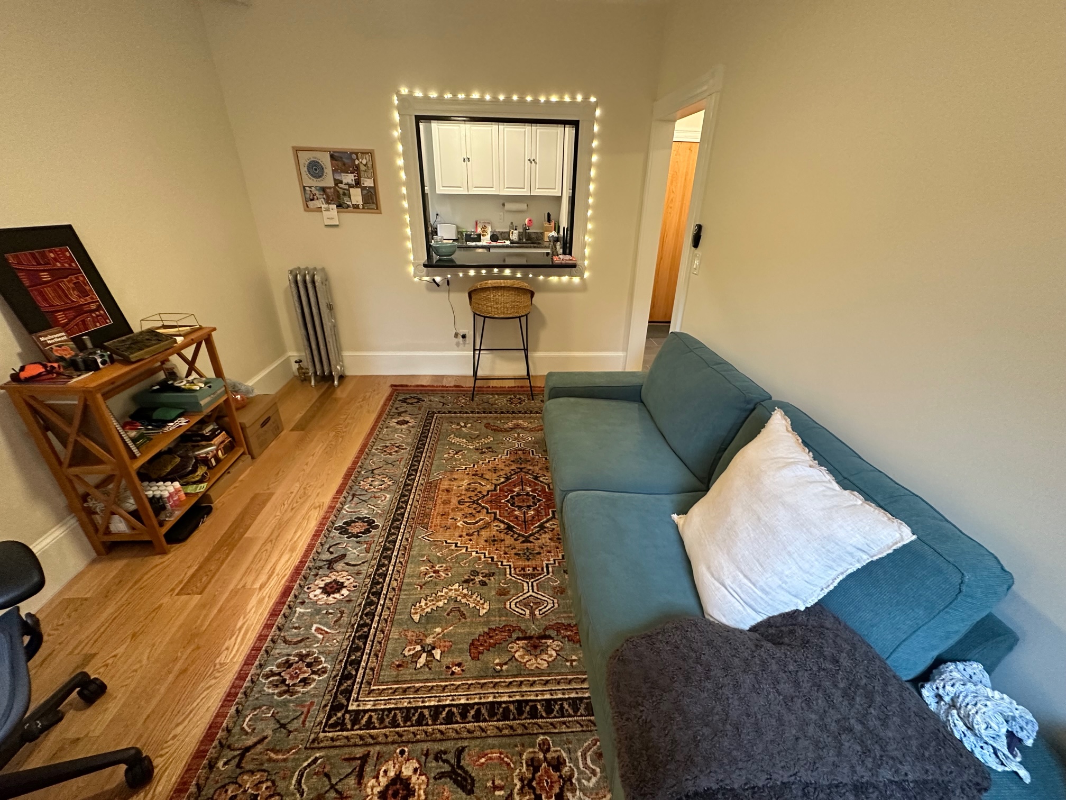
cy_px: 400
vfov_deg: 85.7
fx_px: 431
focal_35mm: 14
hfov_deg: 102.1
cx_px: 533
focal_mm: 2.22
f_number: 2.2
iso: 500
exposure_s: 1/60
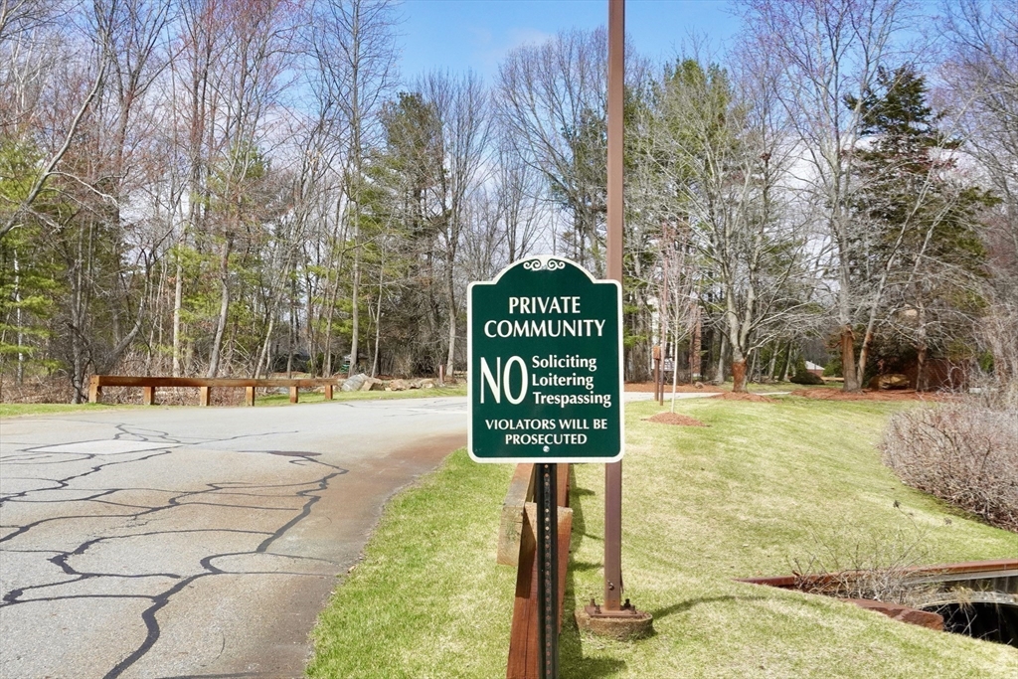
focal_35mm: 36
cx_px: 509
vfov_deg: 36.9
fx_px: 1018
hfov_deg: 53.1
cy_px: 340
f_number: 8
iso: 800
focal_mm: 24
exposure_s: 1/2500
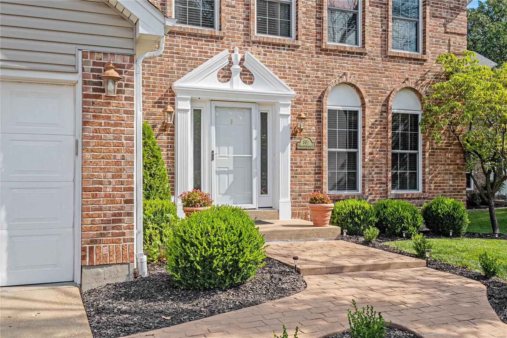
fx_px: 507
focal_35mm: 36
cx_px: 254
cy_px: 169
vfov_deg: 36.9
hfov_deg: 53.1
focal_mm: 18
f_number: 6.3
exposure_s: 1/800
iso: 400
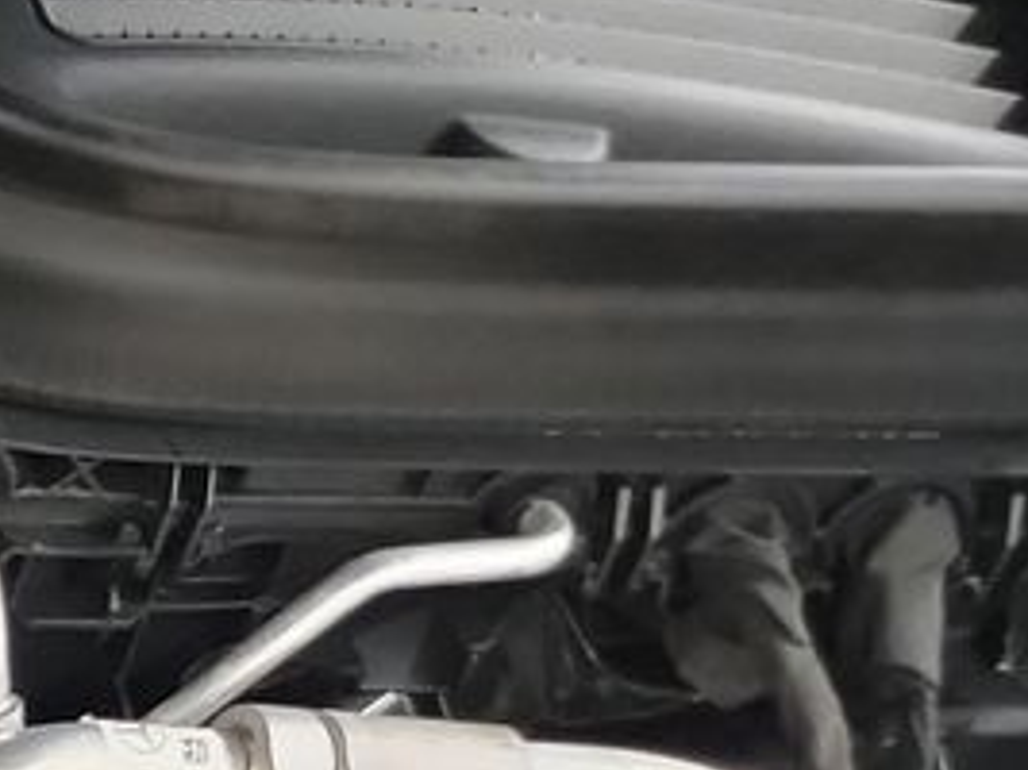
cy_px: 1578
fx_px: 4274
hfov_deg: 10.1
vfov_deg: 9.6
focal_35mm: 144
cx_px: -2048
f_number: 1.8
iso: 823
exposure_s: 1/19
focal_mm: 6.7
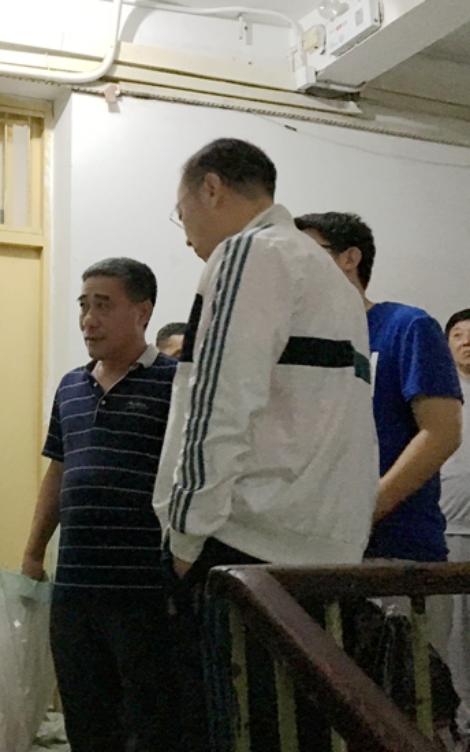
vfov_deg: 47.2
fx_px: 860
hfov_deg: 29.0
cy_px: 375
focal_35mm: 42
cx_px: 27
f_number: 2.2
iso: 250
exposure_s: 1/17
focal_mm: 4.15
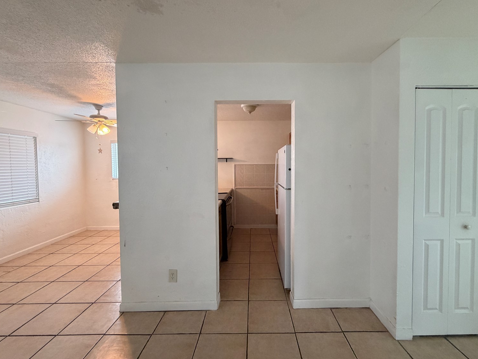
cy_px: 171
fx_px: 207
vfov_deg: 81.7
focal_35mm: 15
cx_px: 254
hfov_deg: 98.0
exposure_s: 1/60
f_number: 2.2
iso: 400
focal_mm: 2.22
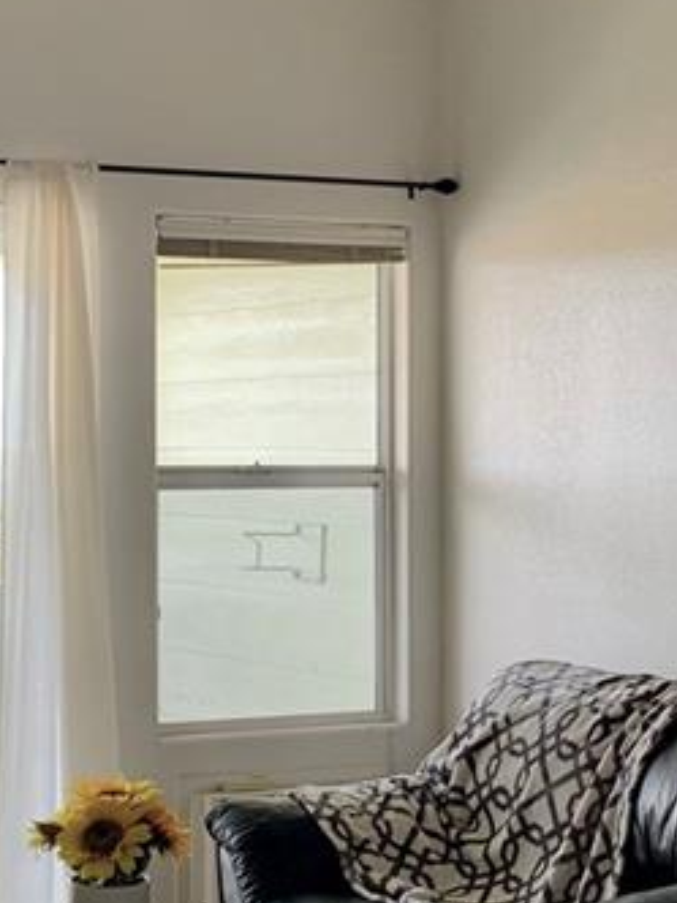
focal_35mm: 94
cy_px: 465
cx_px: 258
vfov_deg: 20.9
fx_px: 2451
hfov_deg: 15.7
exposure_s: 1/120
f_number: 1.8
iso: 80
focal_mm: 4.25
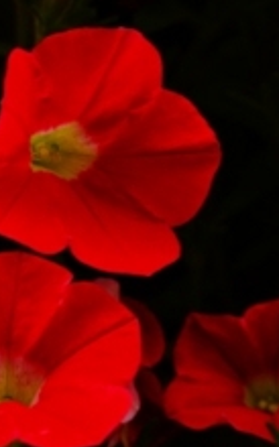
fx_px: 3306
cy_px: 404
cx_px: 104
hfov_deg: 4.8
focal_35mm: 271
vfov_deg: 7.7
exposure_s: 1/160
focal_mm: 49
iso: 100
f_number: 5
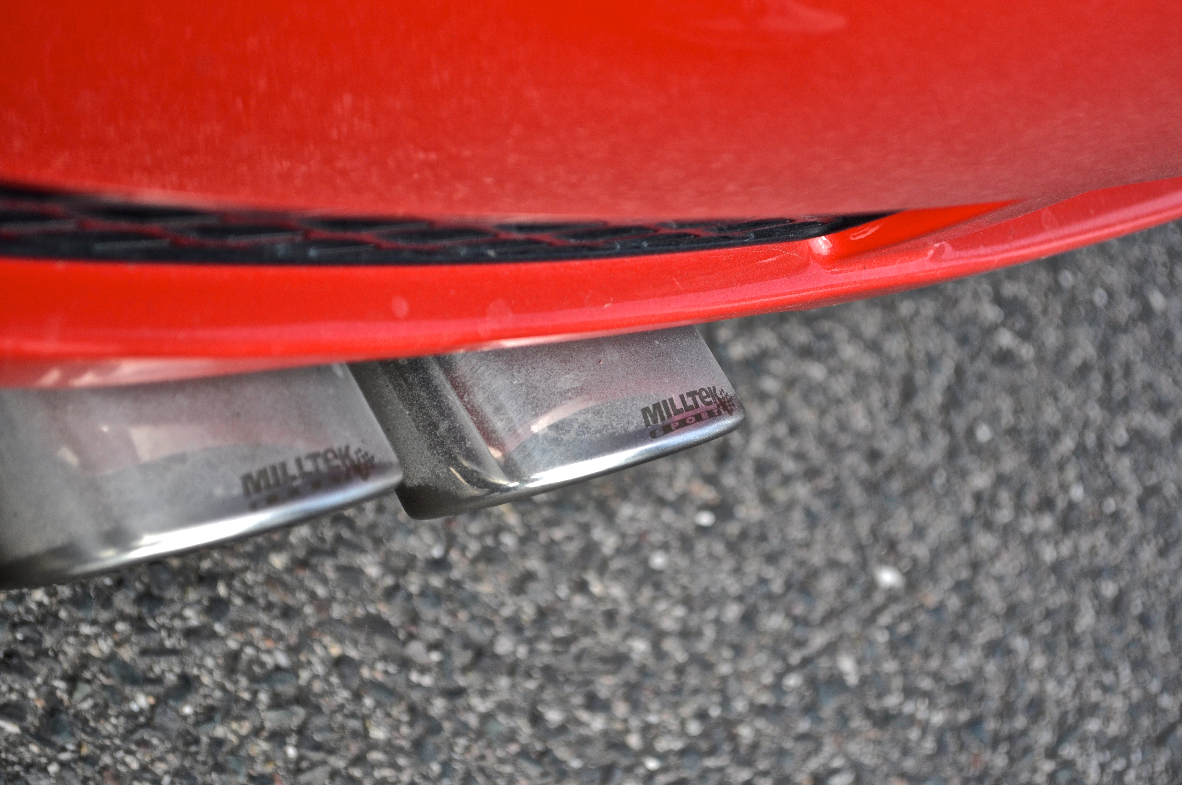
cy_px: 392
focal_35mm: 82
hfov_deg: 24.6
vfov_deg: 16.5
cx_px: 591
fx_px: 2705
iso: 320
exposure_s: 1/200
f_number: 5.6
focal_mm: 55
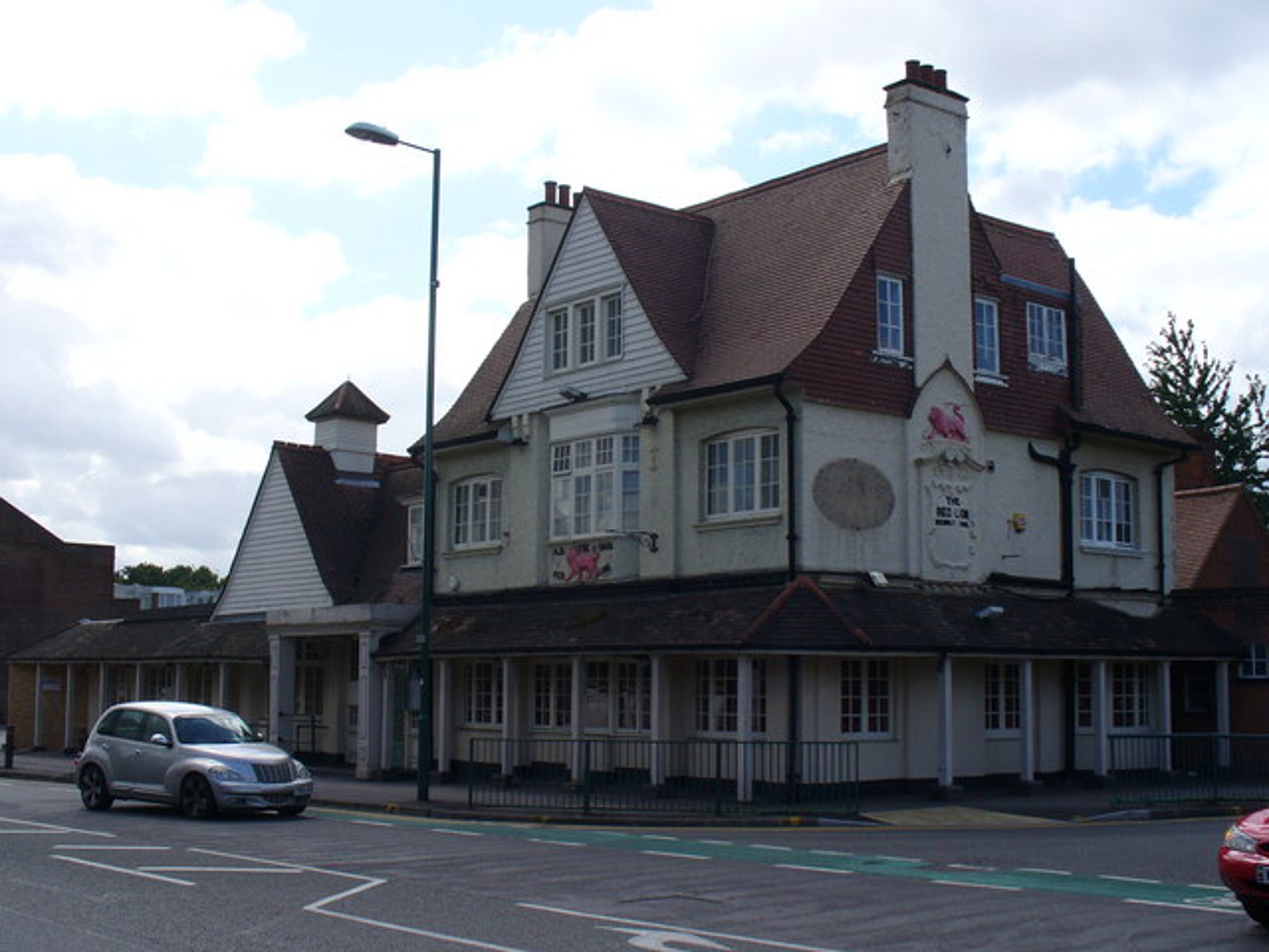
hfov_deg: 44.8
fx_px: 1540
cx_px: 634
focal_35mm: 42
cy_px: 476
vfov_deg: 34.3
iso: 80
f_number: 5.8
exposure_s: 1/320
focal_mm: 7
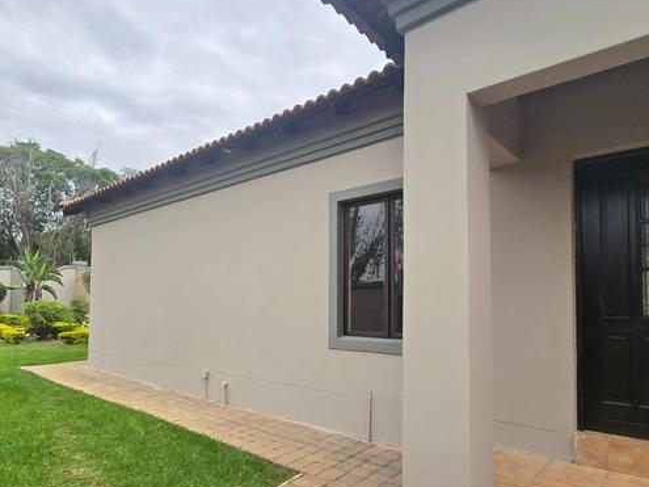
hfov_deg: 77.9
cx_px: 252
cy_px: 290
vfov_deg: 62.9
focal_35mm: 21
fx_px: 394
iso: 50
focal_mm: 2.2
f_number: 2.2
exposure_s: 1/2000
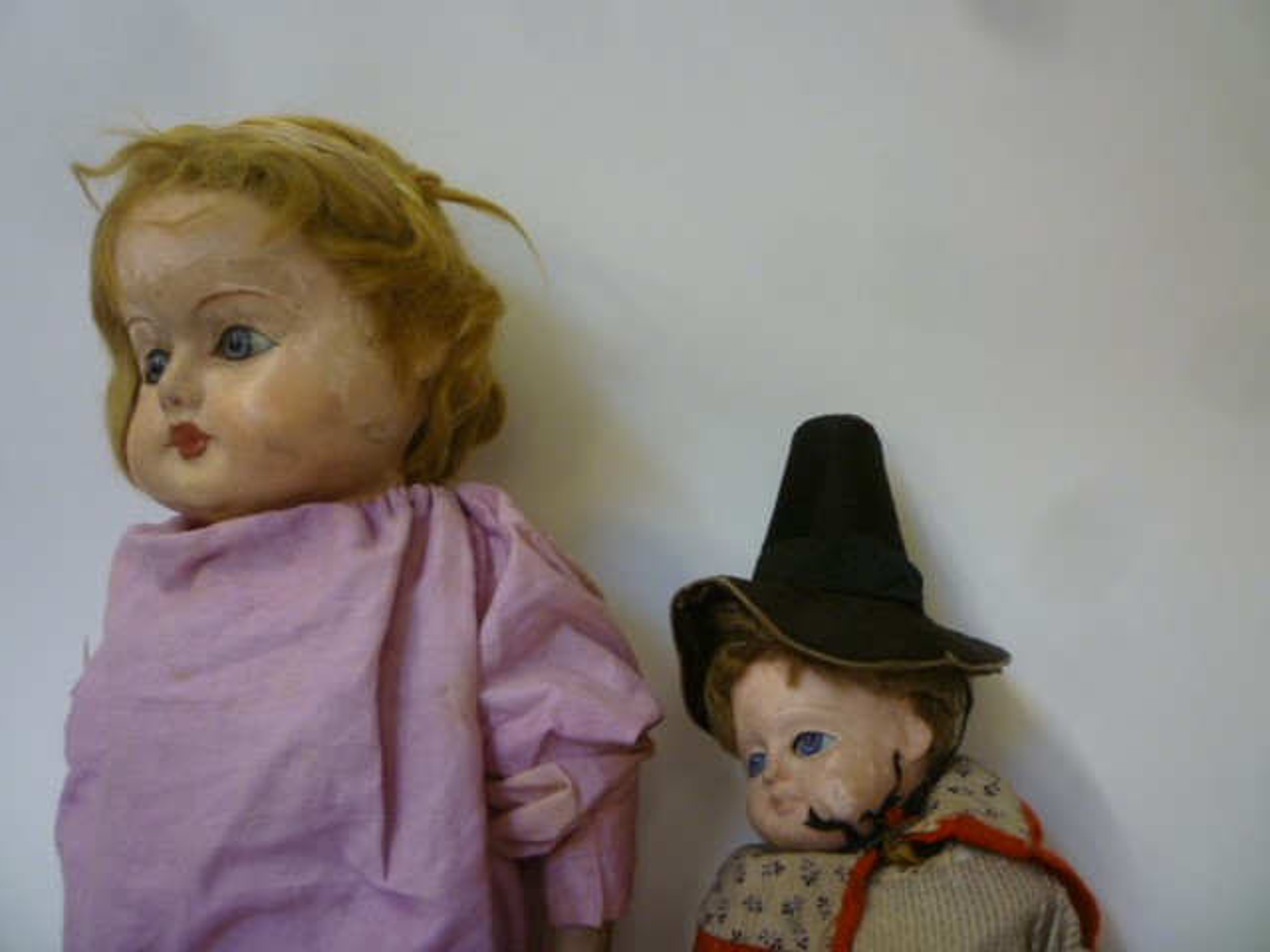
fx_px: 1064
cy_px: 476
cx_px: 635
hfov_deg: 61.7
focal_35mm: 29
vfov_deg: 48.2
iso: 200
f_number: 3.3
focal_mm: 5.2
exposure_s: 1/30
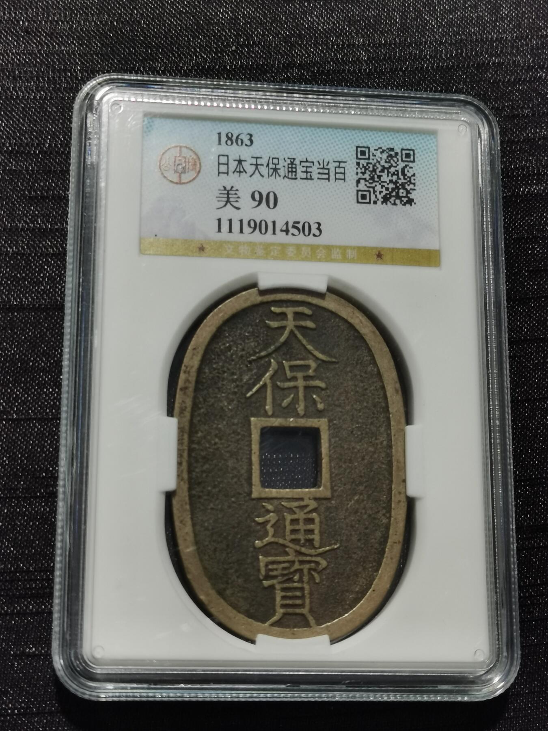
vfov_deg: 31.2
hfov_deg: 23.7
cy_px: 366
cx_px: 274
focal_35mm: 62
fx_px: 1309
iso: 64
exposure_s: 1/100
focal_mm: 5.58
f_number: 1.8
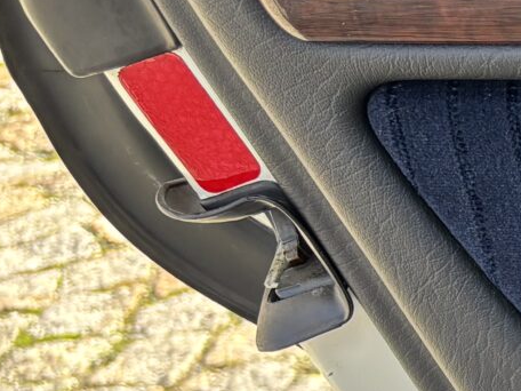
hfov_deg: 10.5
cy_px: 450
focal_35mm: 146
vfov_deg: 10.0
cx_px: 1444
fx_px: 2197
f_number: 1.6
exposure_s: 1/140
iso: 40
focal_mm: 5.96
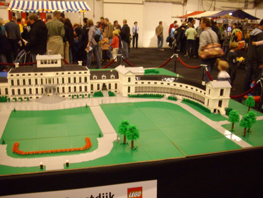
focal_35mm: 37
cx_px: 132
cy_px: 99
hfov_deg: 50.1
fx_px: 281
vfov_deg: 38.7
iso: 400
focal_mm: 6.2
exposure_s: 1/13
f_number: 2.8
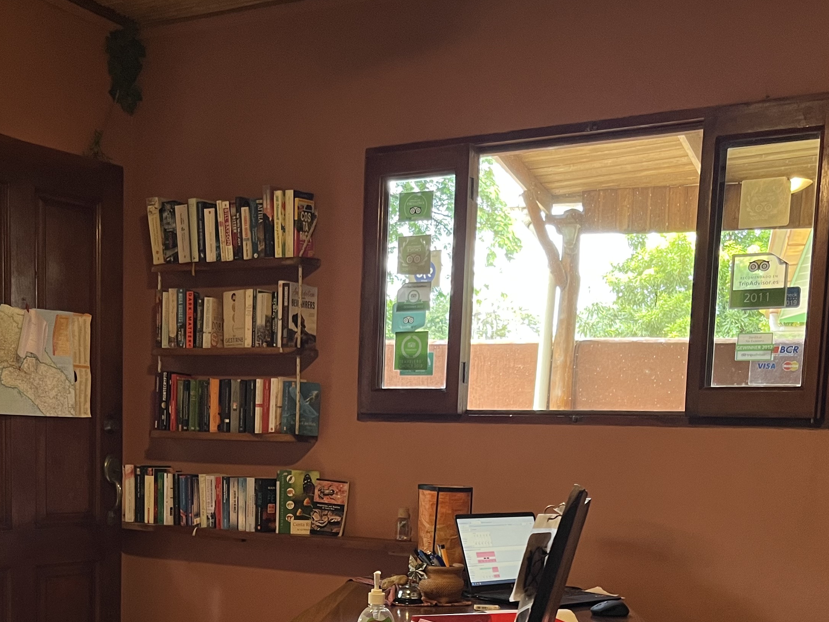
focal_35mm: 48
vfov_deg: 29.0
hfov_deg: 39.3
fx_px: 1150
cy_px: 564
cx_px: 299
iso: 100
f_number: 1.6
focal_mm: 5.1
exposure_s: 1/60
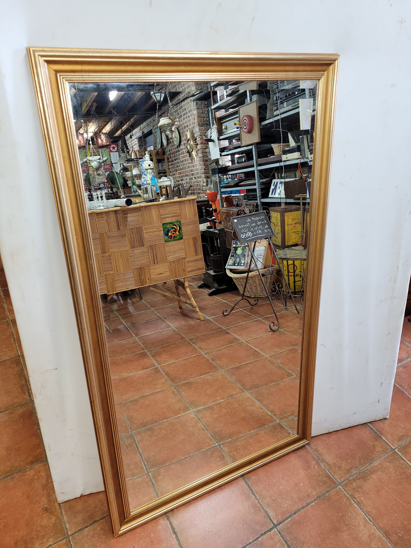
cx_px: 206
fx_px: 412
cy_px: 274
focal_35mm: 26
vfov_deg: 67.3
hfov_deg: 53.1
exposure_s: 1/25
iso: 125
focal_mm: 5.4
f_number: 1.8
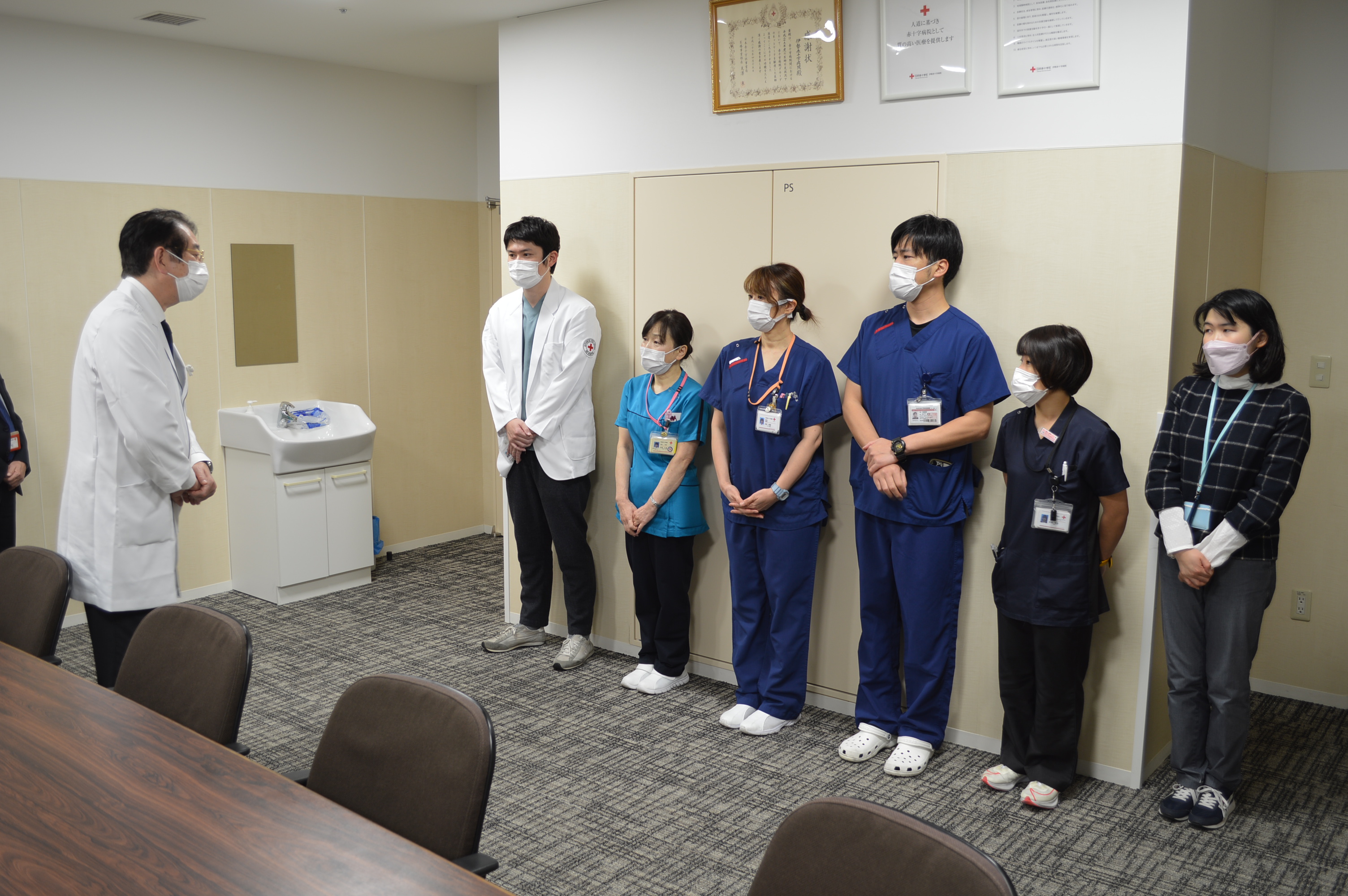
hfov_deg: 62.0
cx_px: 674
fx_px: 1122
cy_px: 448
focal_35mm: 30
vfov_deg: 43.5
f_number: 3.8
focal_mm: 20
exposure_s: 1/10
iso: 100
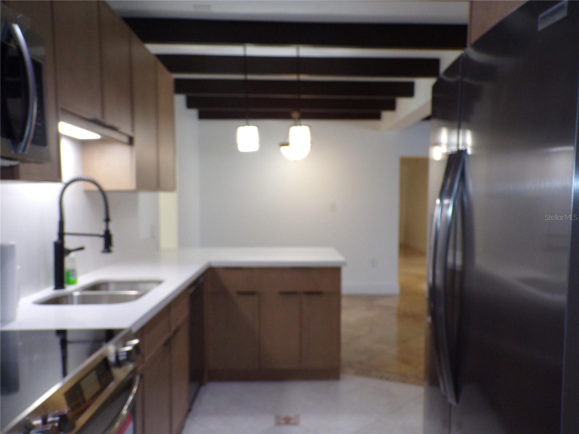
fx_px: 468
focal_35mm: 28
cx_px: 290
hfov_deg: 63.4
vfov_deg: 49.7
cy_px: 217
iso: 199
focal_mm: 5
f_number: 3.1
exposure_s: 1/34
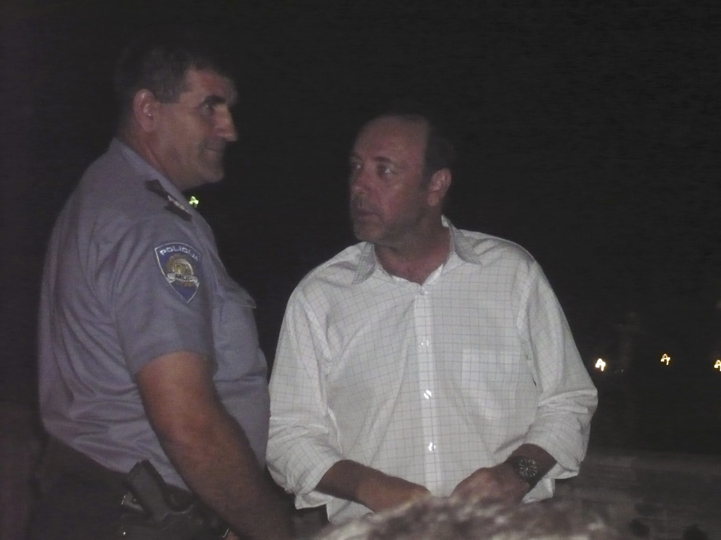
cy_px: 270
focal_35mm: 105
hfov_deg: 18.7
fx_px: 2187
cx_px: 360
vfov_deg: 14.1
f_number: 5
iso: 640
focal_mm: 17.4
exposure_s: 1/30
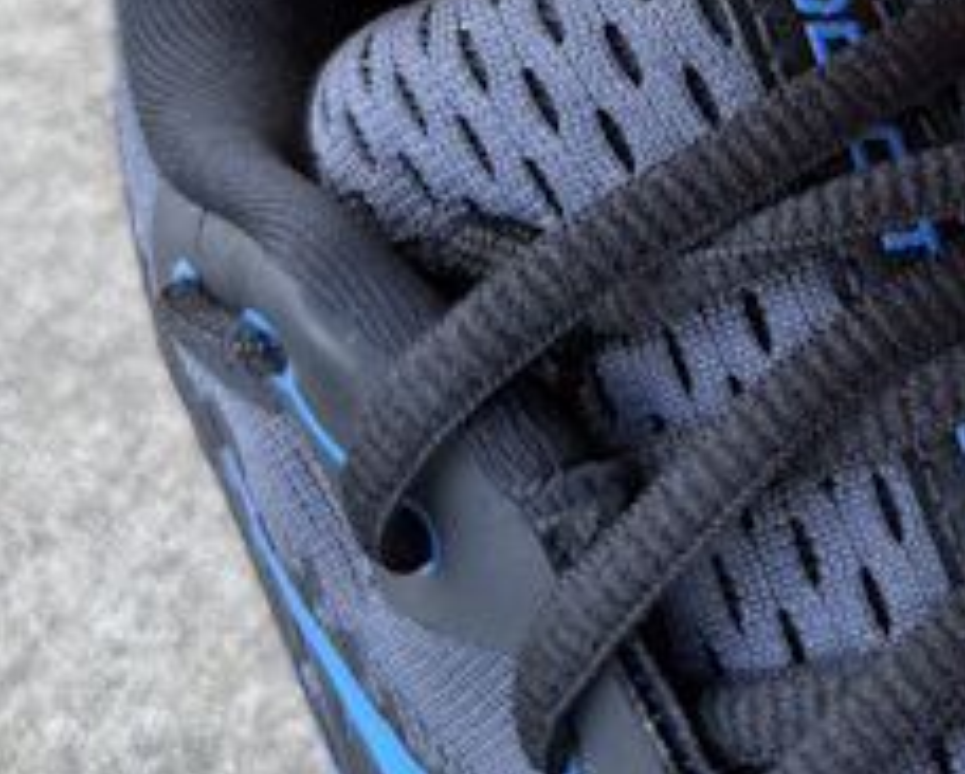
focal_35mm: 77
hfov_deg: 22.1
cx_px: 1270
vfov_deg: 19.4
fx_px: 2202
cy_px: 11
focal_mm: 6.76
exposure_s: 1/187
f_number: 1.78
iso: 64
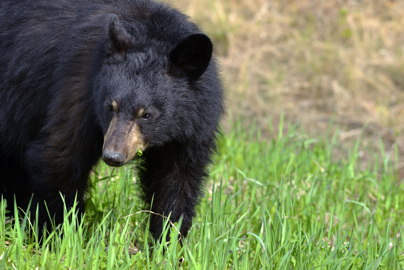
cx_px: 202
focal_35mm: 210
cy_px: 135
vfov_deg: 6.5
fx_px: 2357
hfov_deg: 9.8
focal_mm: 210
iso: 320
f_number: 5.6
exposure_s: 1/500
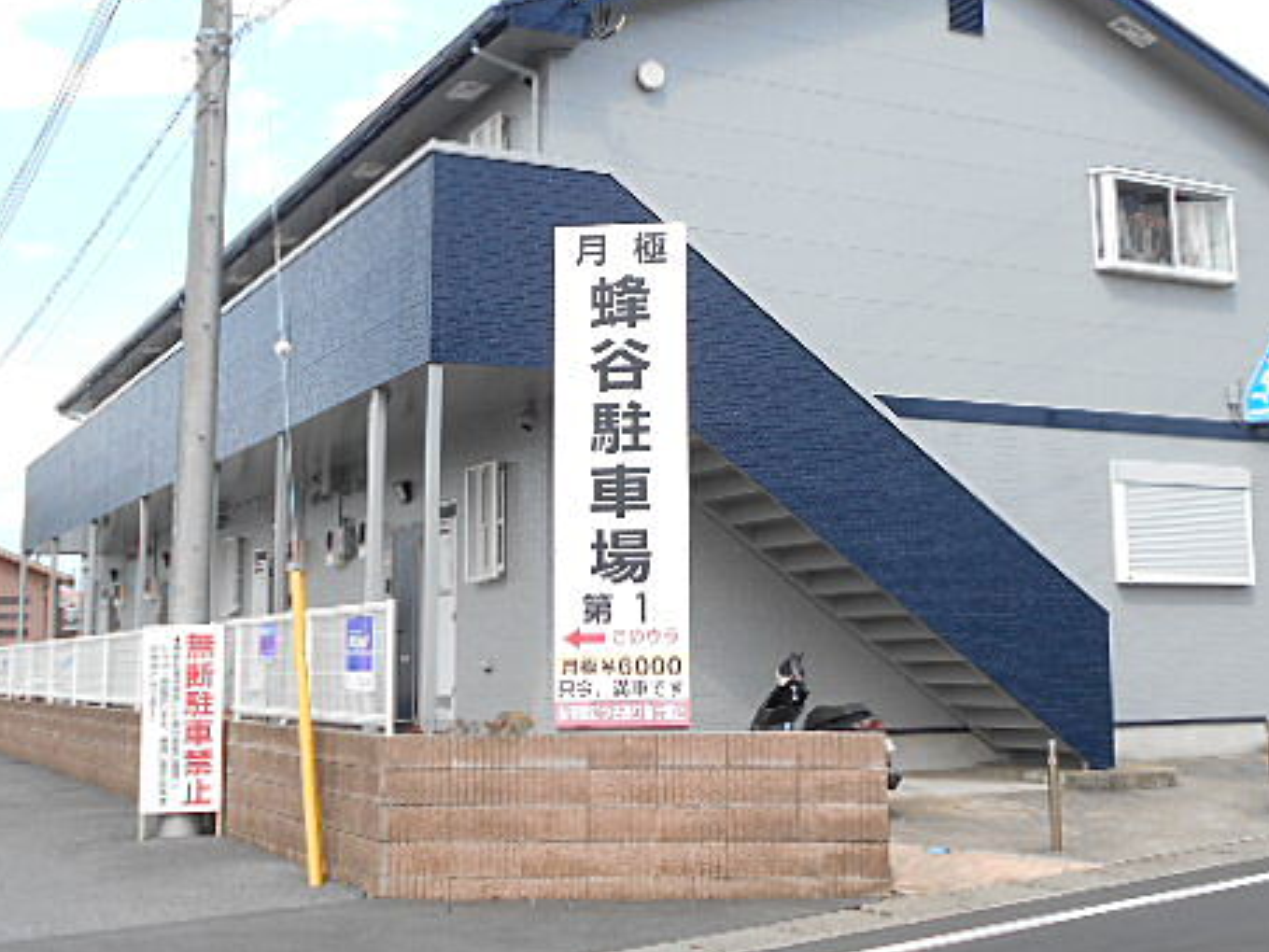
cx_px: 703
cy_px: 361
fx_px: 1760
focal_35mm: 48
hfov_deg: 39.6
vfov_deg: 30.2
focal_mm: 5.8
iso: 80
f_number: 3.6
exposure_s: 1/400
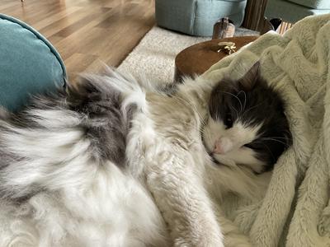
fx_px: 276
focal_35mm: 29
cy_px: 124
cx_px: 165
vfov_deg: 48.2
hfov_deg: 61.7
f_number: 1.8
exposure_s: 1/60
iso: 80
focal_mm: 3
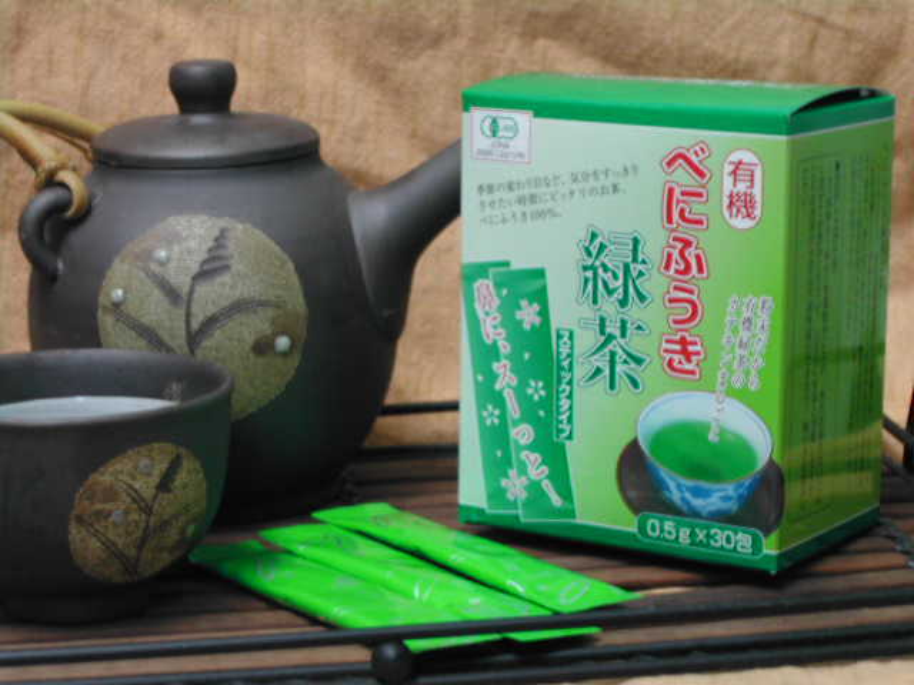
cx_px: 457
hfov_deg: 17.3
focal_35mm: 114
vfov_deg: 13.0
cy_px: 342
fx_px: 3010
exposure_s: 1/3.7
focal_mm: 24
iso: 127
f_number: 4.9
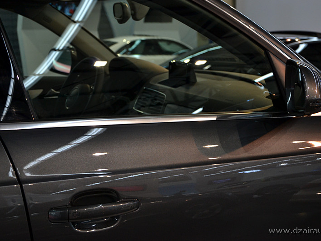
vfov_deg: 23.6
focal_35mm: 62
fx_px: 575
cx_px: 178
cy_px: 120
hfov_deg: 31.2
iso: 400
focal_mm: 38
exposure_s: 1/80
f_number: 5
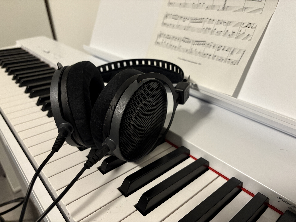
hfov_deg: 67.3
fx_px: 222
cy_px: 111
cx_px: 148
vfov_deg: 53.1
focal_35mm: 26
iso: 500
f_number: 1.6
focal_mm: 5.96
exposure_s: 1/41
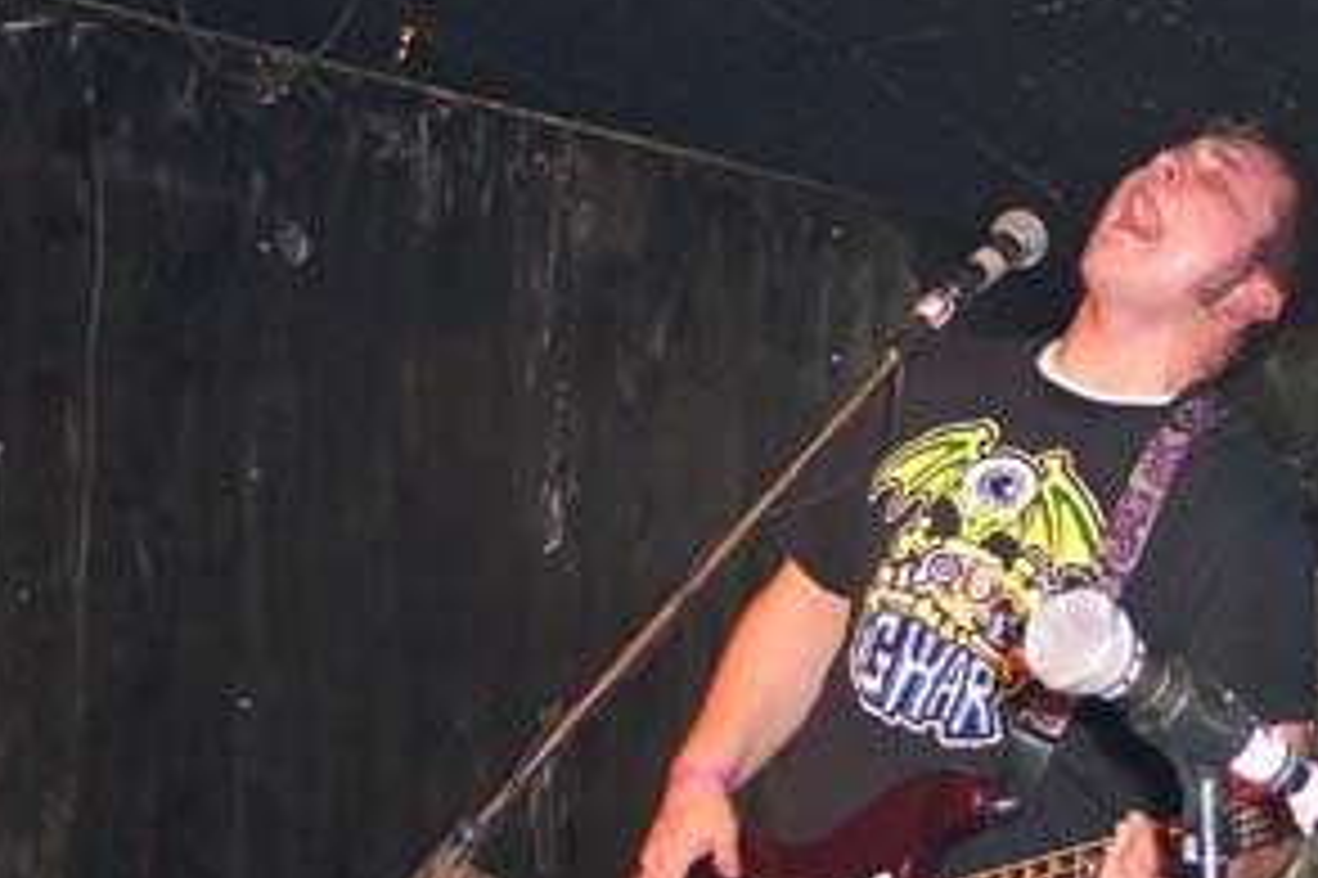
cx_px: 1111
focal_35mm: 94
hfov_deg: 21.3
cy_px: 414
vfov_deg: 14.5
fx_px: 3439
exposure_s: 1/45
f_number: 3.4
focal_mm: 10.7
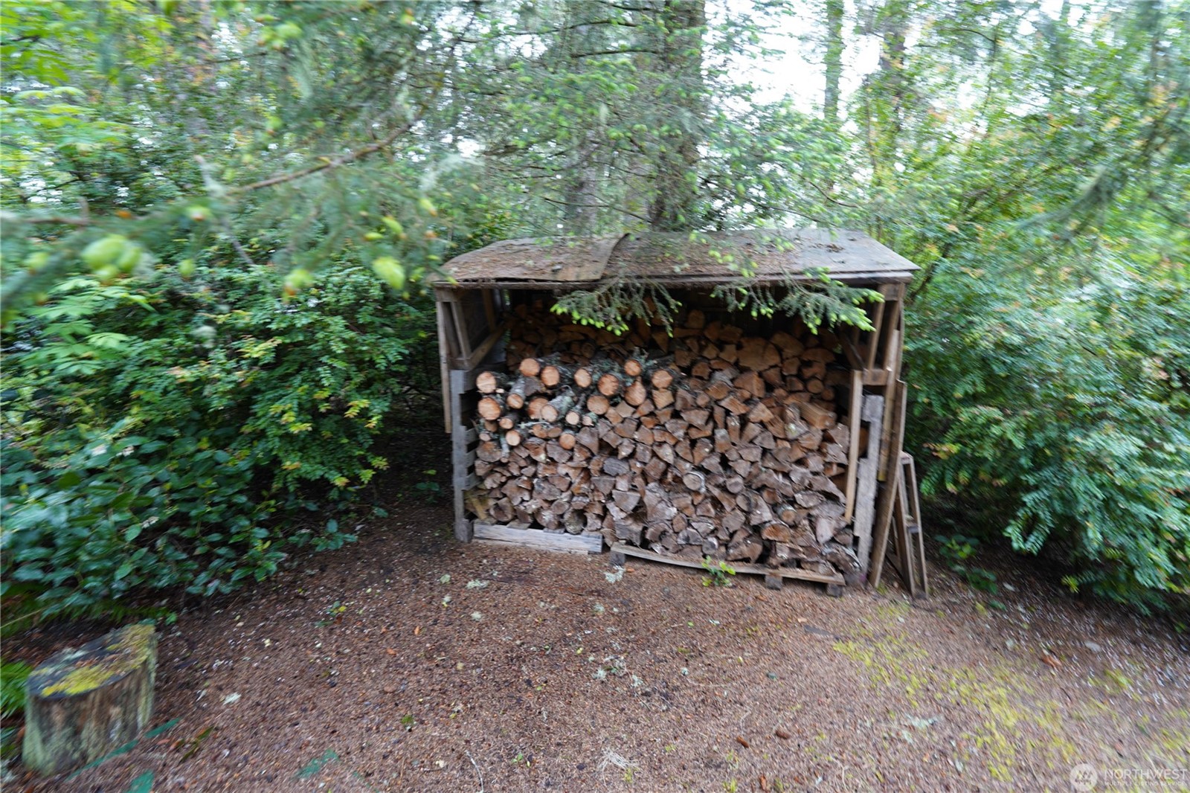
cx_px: 595
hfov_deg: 104.3
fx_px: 463
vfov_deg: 81.2
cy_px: 396
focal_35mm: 14
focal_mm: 14
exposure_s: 1/30
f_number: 4
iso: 500
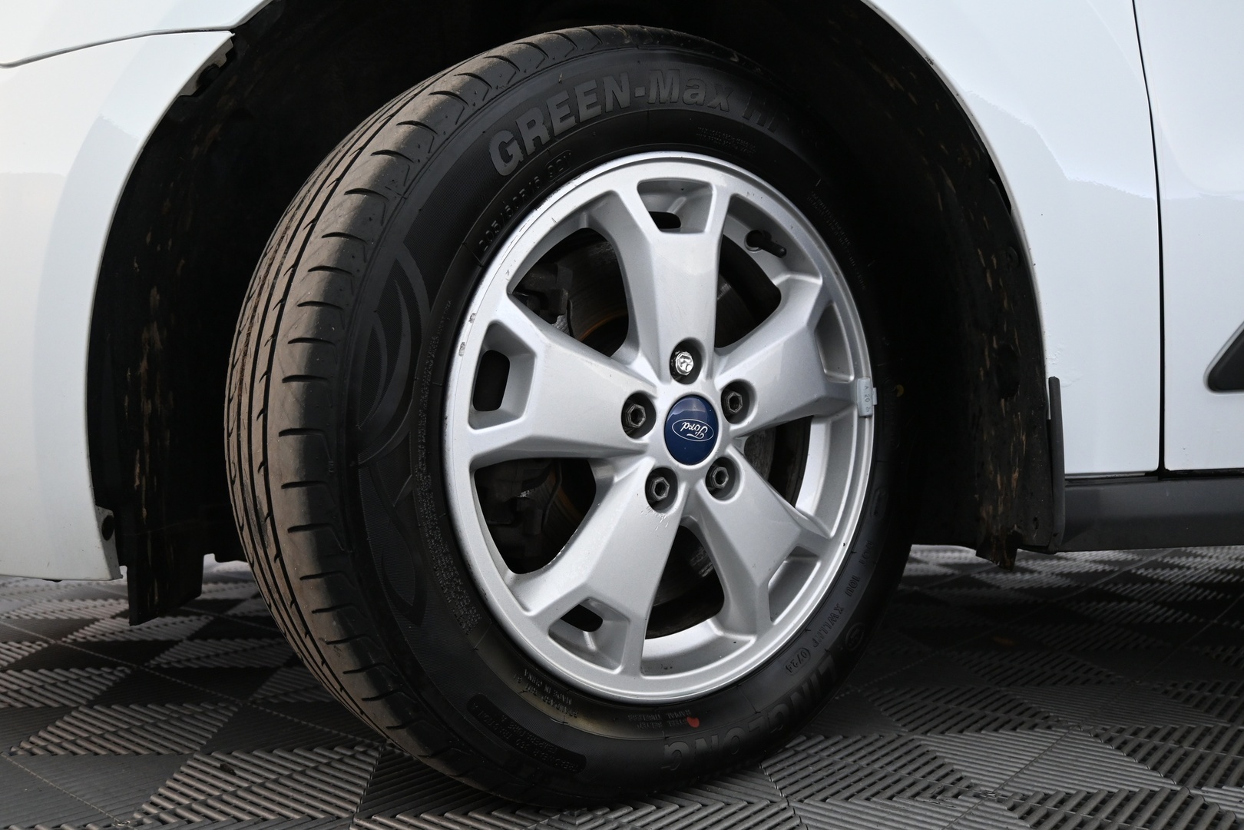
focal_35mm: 30
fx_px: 1037
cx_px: 622
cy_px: 415
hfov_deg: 61.9
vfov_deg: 43.6
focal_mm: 20
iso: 1400
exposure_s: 1/30
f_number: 3.8
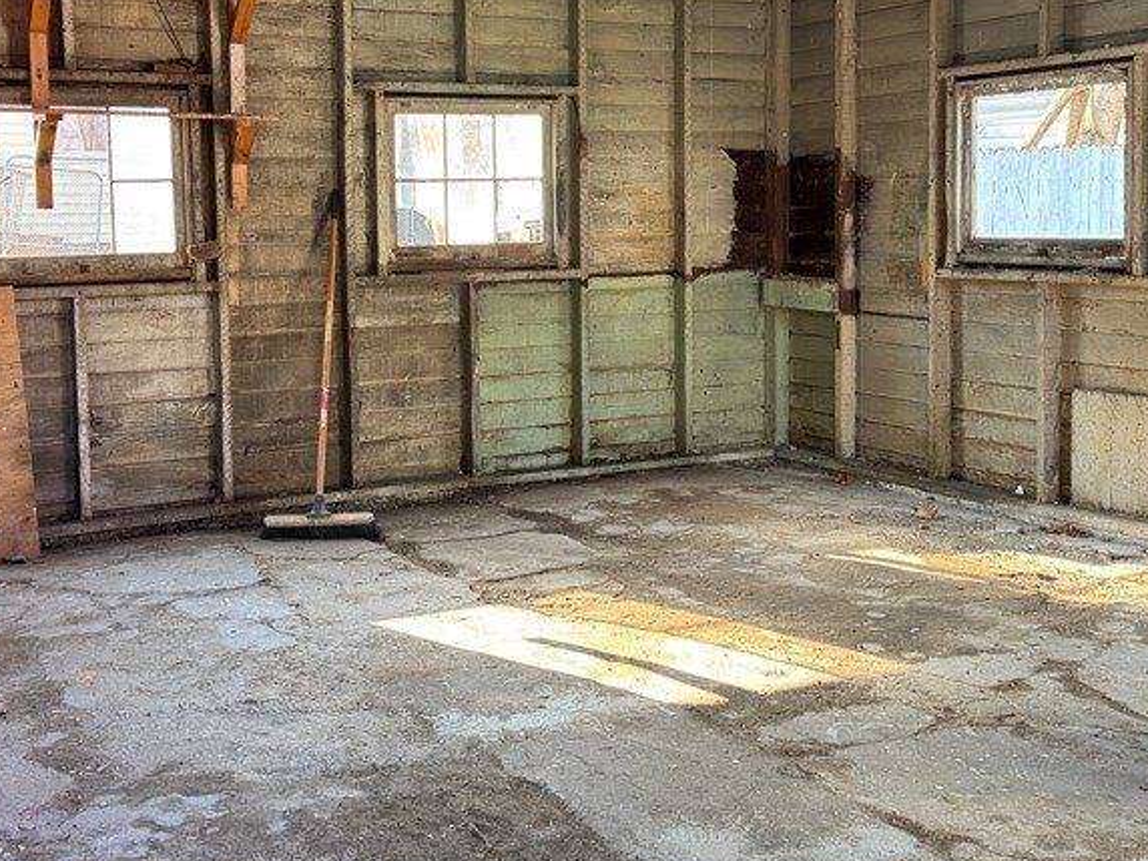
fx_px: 1426
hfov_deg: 43.7
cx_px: 490
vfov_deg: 33.4
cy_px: 303
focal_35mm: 43
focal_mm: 6.76
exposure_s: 1/121
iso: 160
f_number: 1.78
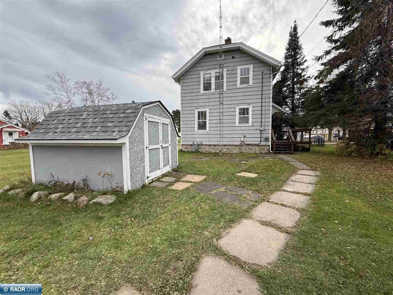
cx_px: 196
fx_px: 159
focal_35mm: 14
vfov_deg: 85.7
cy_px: 148
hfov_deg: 102.1
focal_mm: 2.22
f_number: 2.2
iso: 64
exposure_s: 1/540
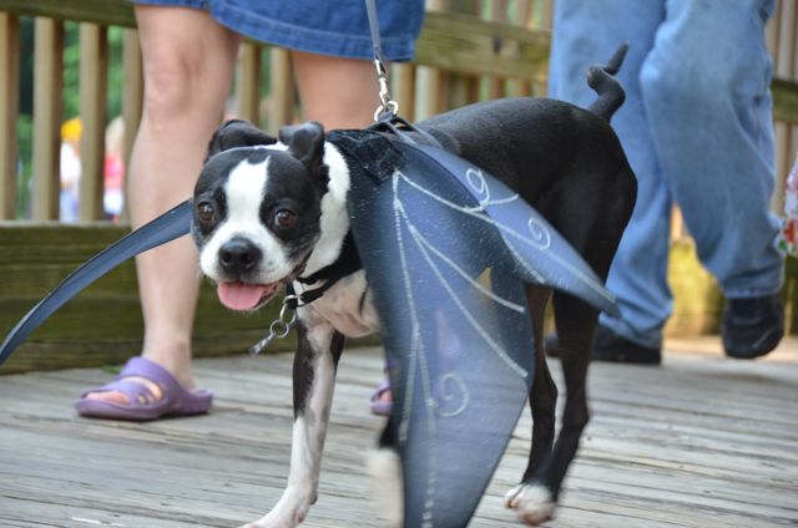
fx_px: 3152
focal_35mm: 142
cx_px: 399
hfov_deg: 14.4
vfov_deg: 9.6
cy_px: 264
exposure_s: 1/100
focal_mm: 95
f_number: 5.3
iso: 1000
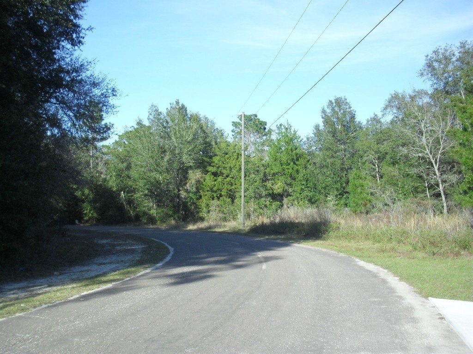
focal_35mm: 38
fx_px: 519
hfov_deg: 49.0
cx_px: 236
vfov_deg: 37.7
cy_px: 177
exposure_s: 1/125
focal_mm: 6.2
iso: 100
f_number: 8
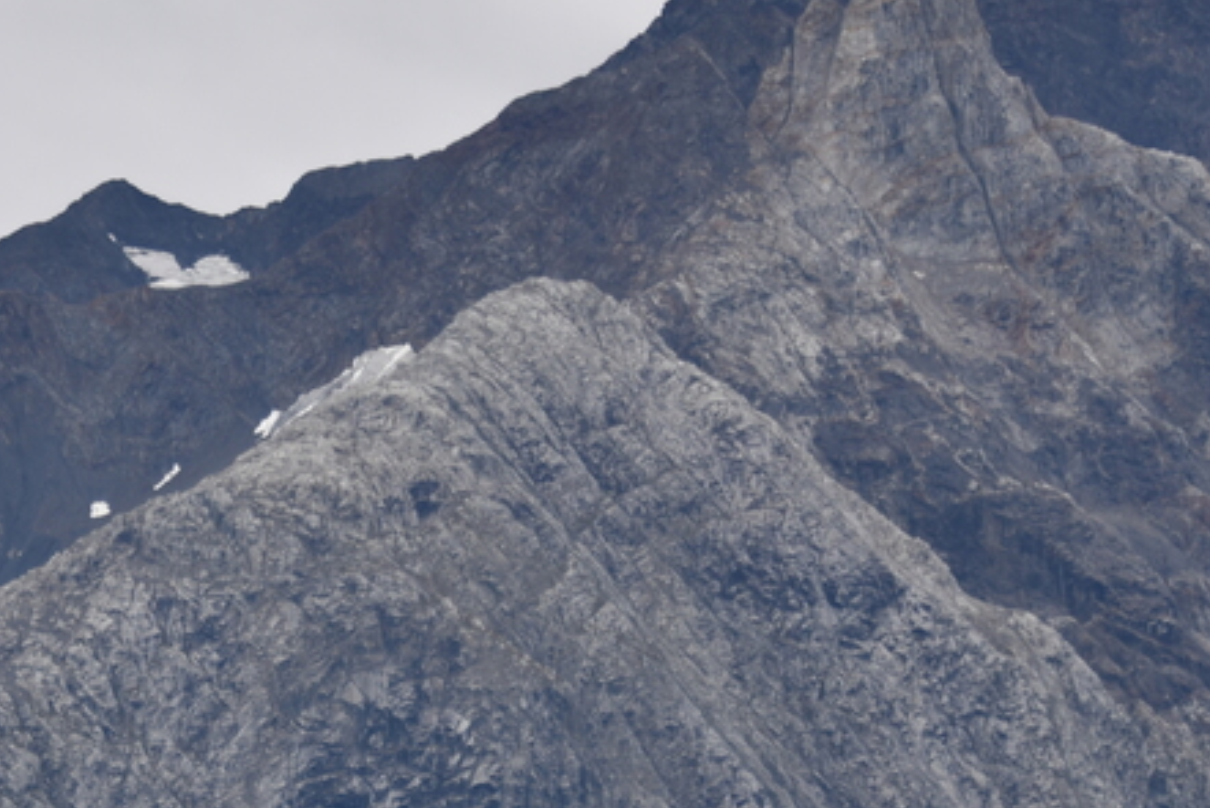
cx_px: 93
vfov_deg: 4.2
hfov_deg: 6.3
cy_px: 972
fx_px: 10893
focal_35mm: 324
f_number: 5.6
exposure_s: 1/250
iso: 100
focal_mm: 112
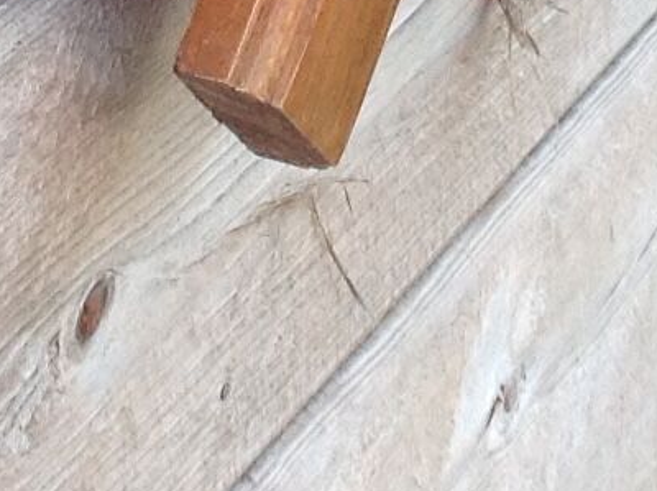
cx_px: 493
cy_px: -590
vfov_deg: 6.3
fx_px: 4303
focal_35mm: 227
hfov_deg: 8.7
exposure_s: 1/200
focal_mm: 4.28
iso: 50
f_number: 2.4
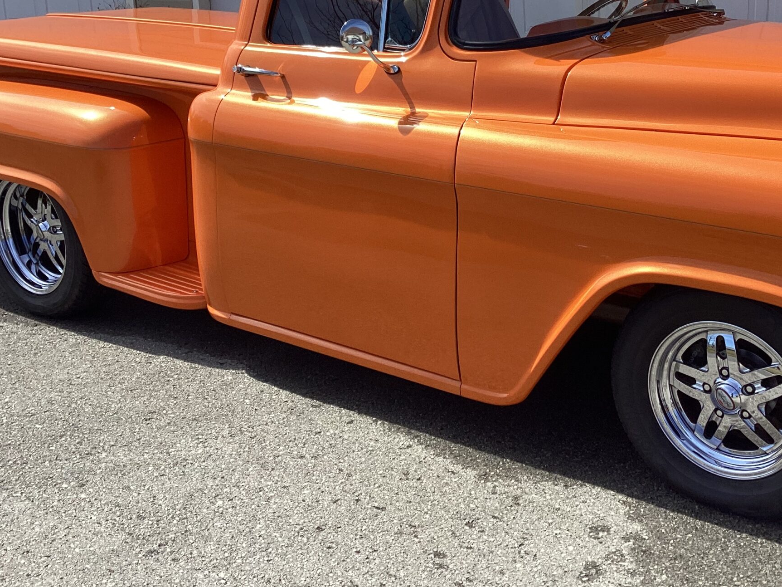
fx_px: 1039
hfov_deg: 41.1
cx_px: 463
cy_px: 174
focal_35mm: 46
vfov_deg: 31.2
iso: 25
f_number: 2.4
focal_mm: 3.3
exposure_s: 1/1045
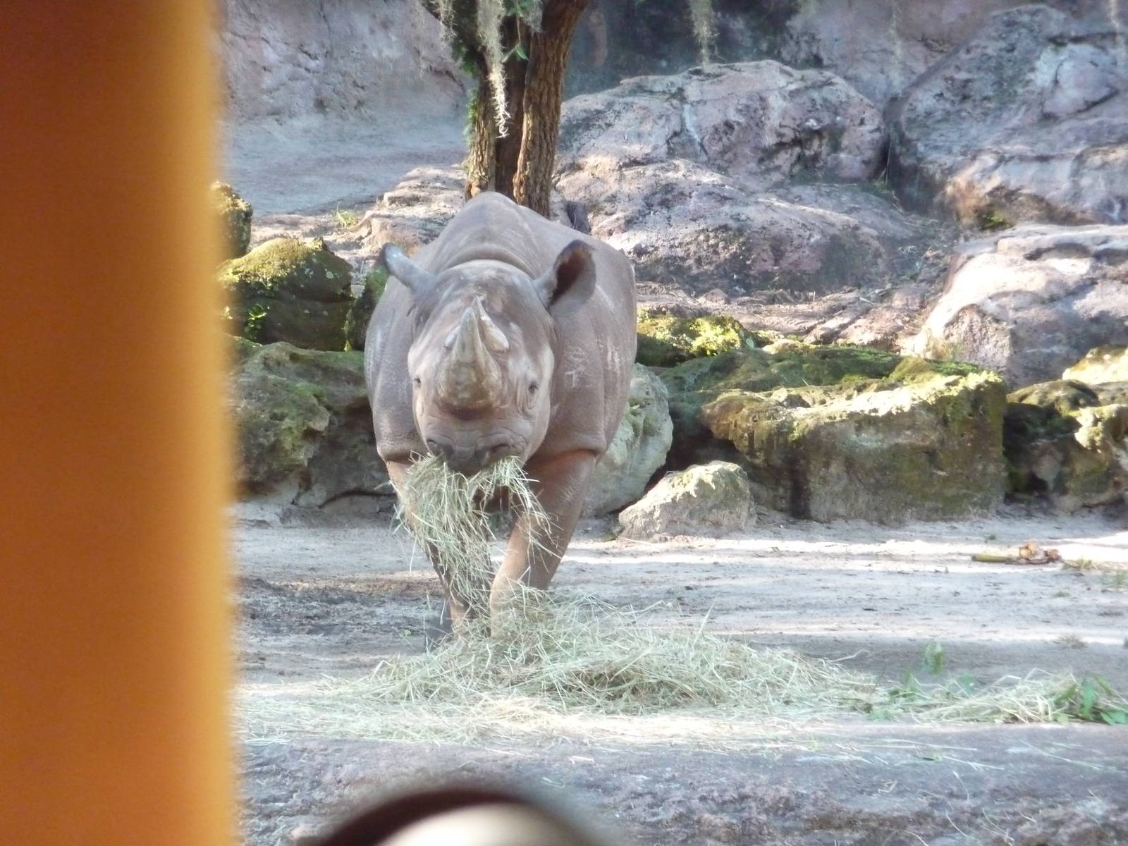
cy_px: 423
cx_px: 564
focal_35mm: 212
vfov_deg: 7.0
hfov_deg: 9.3
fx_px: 6908
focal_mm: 36.4
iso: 800
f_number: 4.8
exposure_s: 1/100
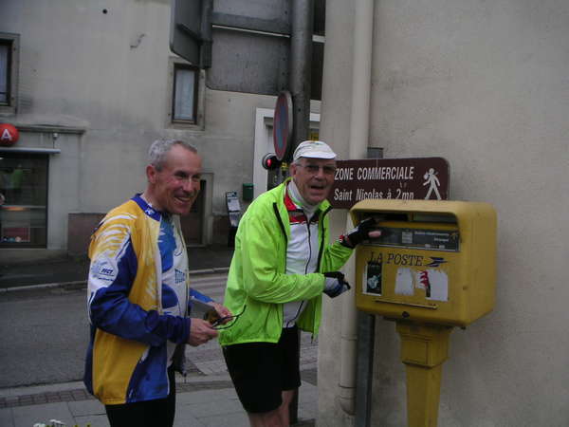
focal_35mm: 38
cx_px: 284
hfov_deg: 49.0
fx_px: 625
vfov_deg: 37.7
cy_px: 214
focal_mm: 6
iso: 50
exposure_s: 1/180
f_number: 2.8
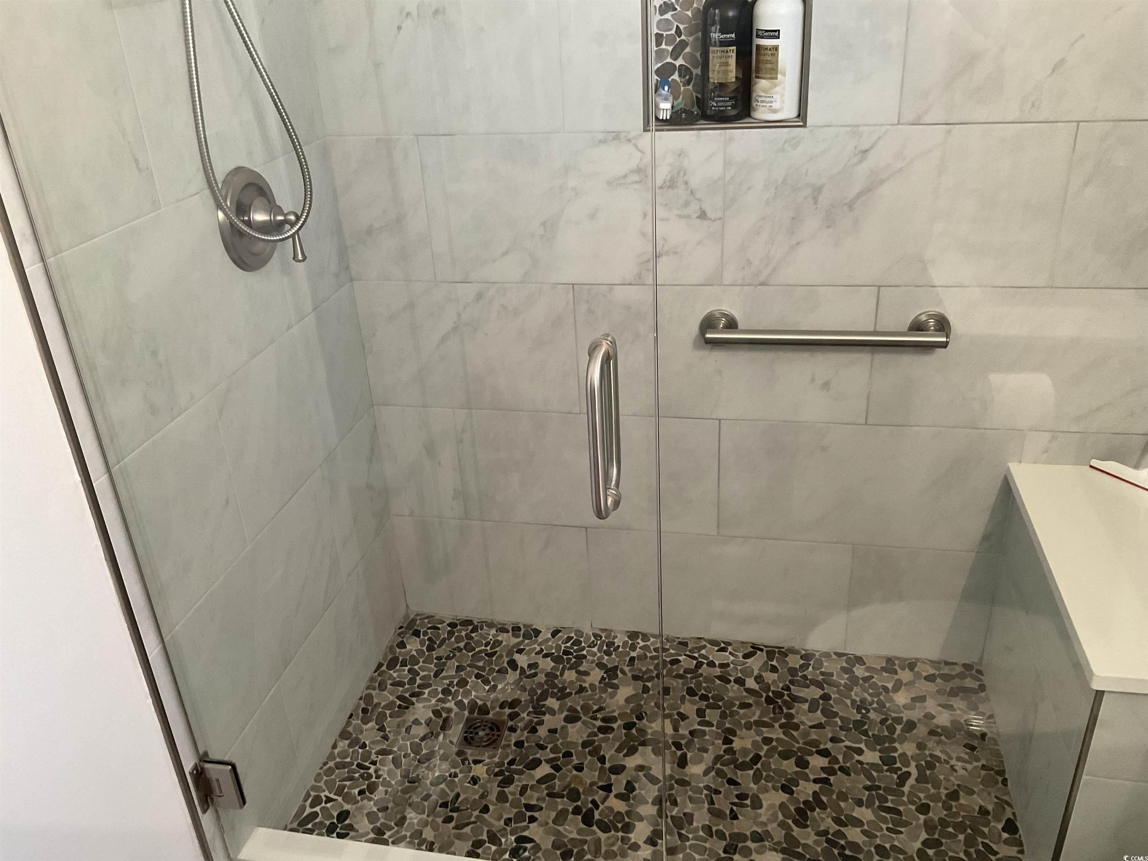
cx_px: 574
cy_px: 430
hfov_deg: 61.7
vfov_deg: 48.2
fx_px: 962
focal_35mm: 29
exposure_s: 1/60
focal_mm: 3
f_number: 1.8
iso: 125
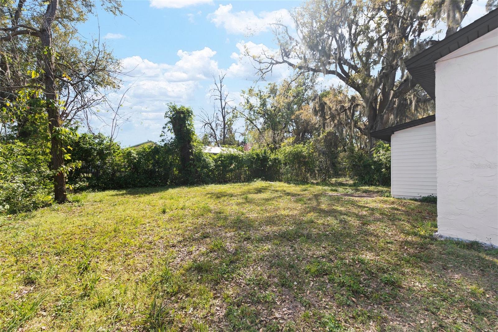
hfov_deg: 100.4
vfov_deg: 77.3
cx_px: 249
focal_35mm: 15
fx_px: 207
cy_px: 166
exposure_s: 1/50
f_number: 7.1
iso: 100
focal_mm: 10
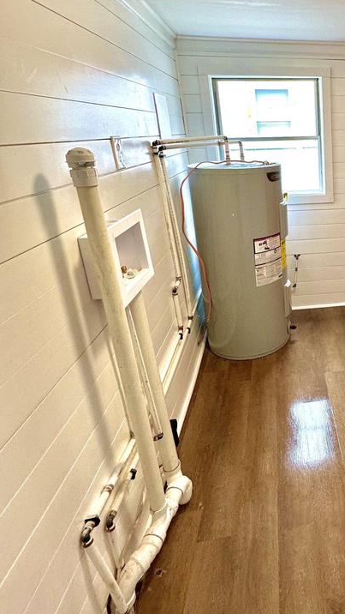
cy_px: 241
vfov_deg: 77.6
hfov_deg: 42.7
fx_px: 374
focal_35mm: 23
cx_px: 345
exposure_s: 1/120
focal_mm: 2.22
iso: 160
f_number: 2.2
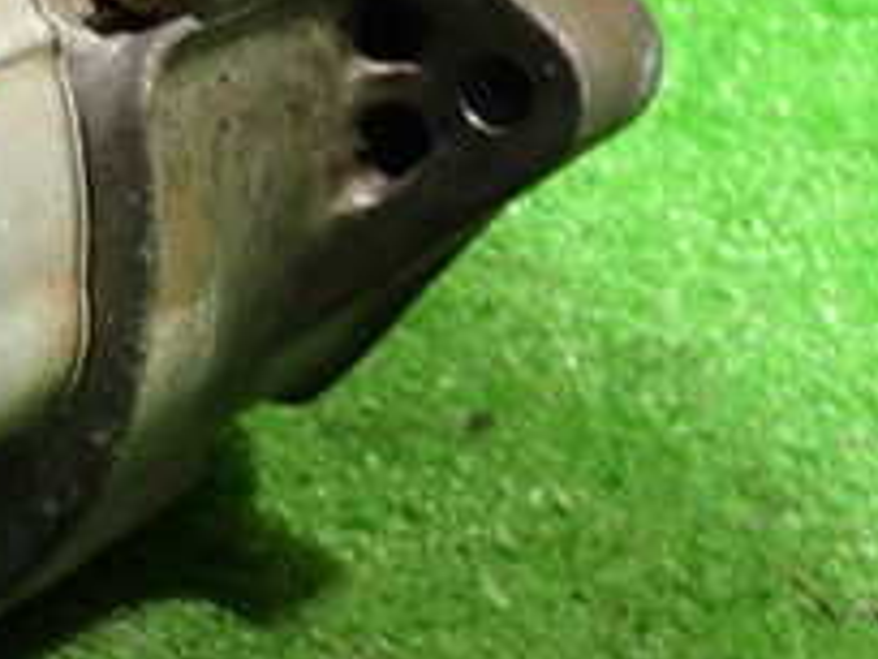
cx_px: -215
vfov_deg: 15.7
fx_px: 2384
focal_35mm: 94
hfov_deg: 19.5
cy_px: 293
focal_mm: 5.79
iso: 800
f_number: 2.4
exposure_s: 1/15
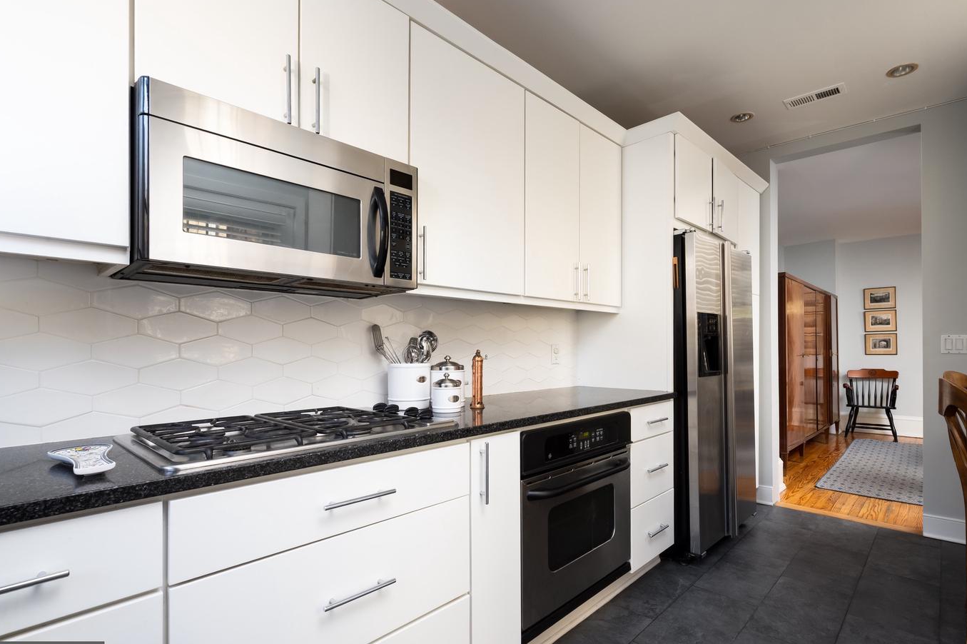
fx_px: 471
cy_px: 336
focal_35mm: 18
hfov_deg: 91.5
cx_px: 507
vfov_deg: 68.7
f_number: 14
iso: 800
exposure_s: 1/80
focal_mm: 16.5
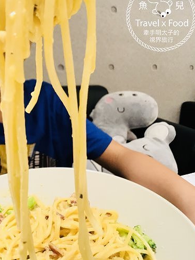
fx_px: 338
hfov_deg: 31.7
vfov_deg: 42.1
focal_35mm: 45
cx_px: 55
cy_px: 133
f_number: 1.8
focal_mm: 3.99
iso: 32
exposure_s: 1/30
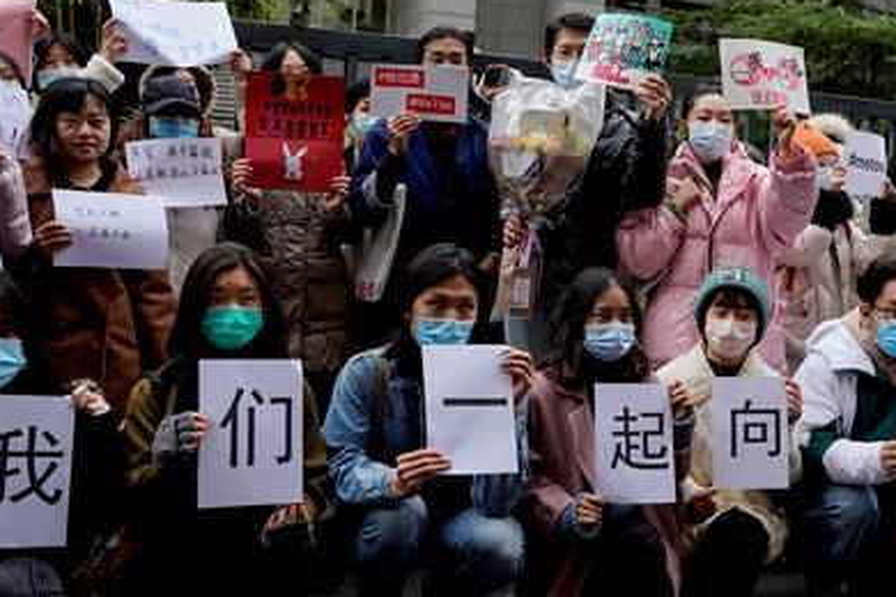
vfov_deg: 33.4
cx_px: 595
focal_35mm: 40
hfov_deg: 47.7
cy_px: 304
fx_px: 995
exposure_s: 1/800
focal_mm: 24
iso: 800
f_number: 4.5
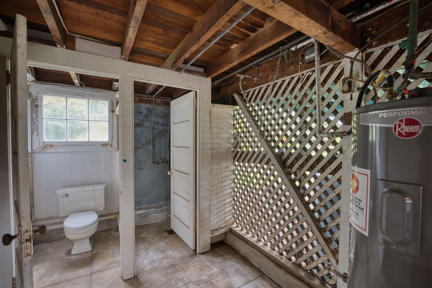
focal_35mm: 15
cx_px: 216
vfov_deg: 76.2
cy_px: 144
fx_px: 184
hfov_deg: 99.3
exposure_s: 1/13
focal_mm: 15.3
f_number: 4
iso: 50
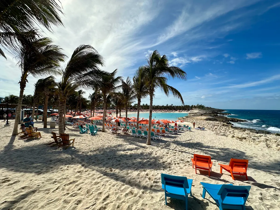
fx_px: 113
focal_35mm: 14
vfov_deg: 85.7
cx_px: 140
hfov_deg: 102.1
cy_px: 105
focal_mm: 2.22
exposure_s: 1/4292
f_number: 2.2
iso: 50
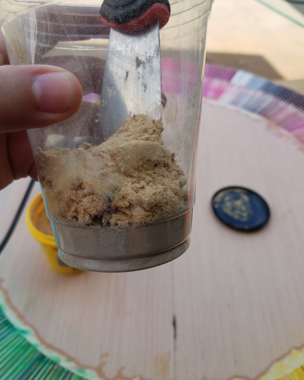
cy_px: 186
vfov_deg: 62.2
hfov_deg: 51.5
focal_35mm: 28
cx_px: 155
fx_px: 315
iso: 40
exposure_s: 1/1032
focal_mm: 4.2
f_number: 1.7
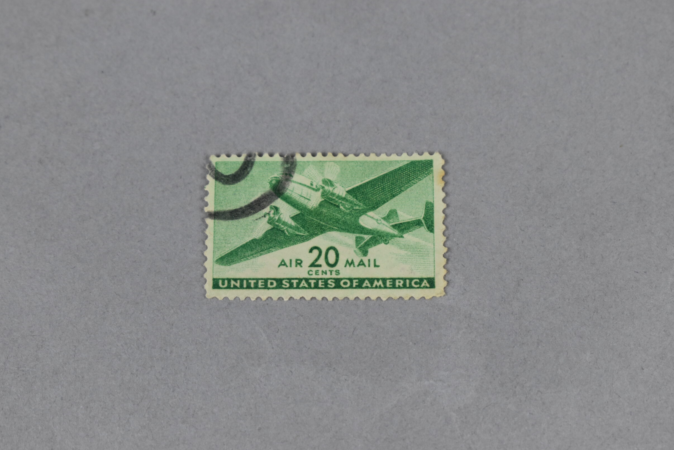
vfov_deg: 15.6
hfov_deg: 23.2
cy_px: 233
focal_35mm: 88
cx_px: 331
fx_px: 1639
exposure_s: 1/125
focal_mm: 55
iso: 400
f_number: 6.3
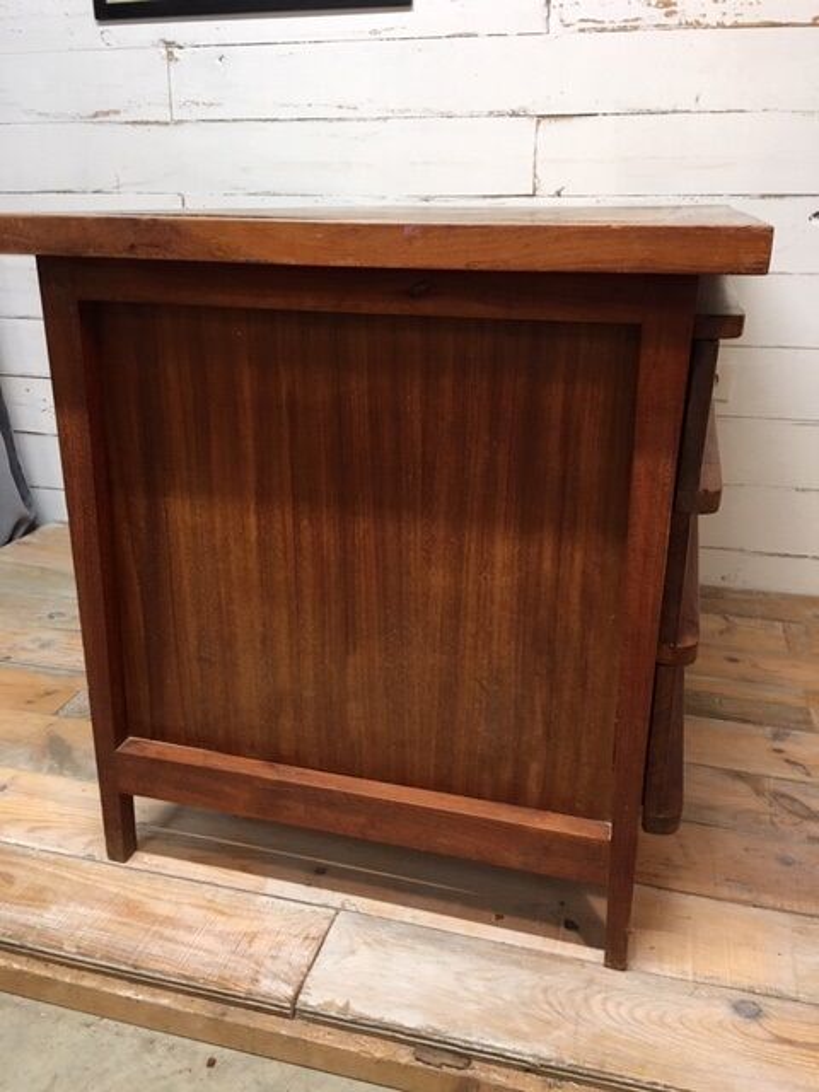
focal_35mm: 29
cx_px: 410
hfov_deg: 48.2
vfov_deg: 61.7
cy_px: 546
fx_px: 915
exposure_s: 1/17
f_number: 2.2
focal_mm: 4.15
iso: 64
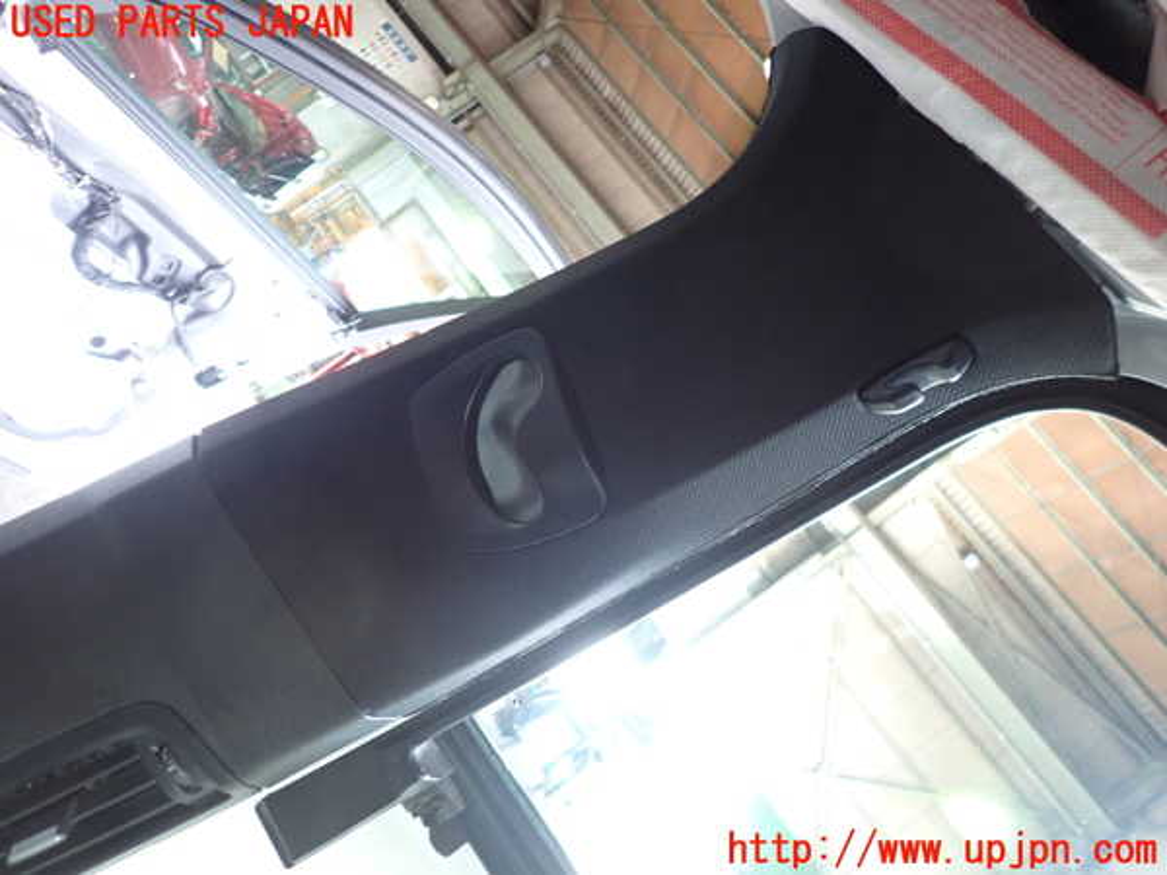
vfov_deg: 54.9
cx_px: 584
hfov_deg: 69.4
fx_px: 843
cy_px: 438
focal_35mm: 25
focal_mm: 4.5
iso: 320
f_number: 2
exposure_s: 1/30
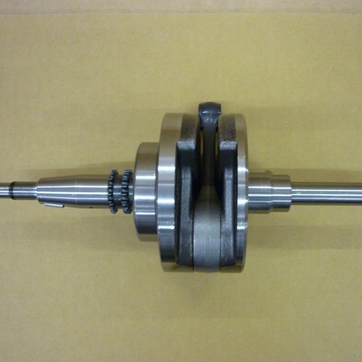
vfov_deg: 41.9
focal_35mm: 40
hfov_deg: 41.8
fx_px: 473
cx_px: 204
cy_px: 179
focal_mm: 5.5
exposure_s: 1/20
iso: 400
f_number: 2.8
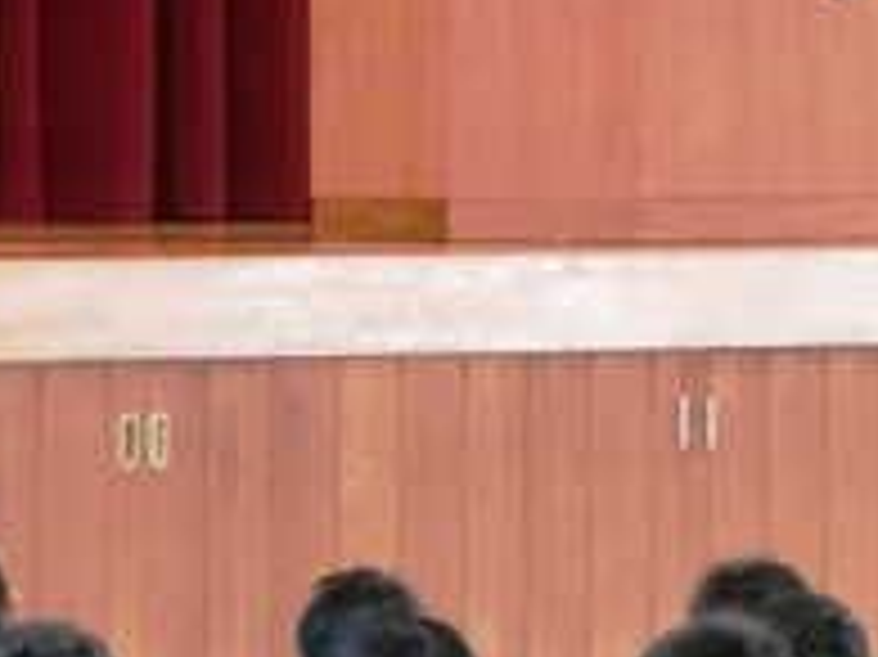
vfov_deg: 3.8
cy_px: 54
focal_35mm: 386
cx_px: 599
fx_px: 9784
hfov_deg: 5.1
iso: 400
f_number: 4.8
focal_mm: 30.1
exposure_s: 1/20
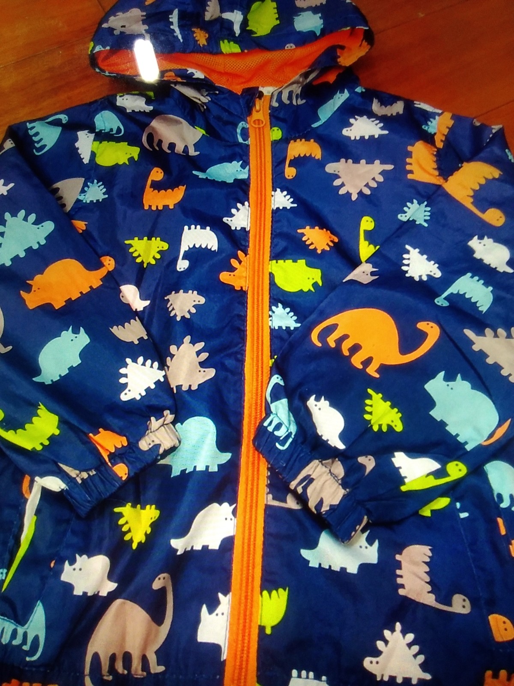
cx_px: 257
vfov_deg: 61.7
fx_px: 574
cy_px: 343
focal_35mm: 29
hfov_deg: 48.2
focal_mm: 2.39
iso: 160
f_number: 2.4
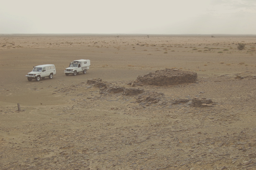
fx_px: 362
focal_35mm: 51
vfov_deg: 26.4
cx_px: 128
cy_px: 85
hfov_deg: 38.9
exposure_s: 1/200
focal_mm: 34
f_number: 7.1
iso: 200
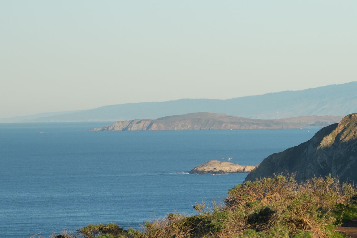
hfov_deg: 6.0
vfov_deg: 4.1
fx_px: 3362
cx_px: 479
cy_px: 92
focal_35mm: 339
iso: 160
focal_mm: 90
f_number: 6.3
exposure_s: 1/500
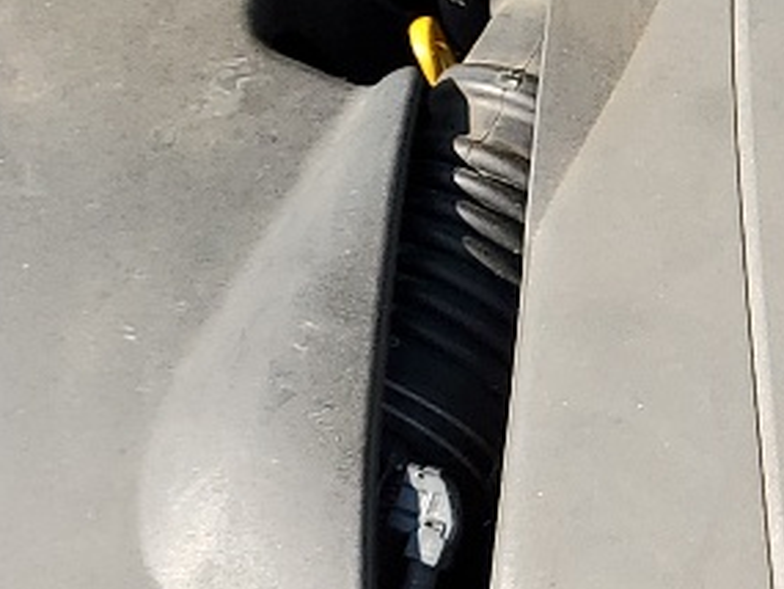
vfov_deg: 10.1
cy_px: 611
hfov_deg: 12.6
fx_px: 3308
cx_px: 1312
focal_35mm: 146
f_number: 1.5
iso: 50
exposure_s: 1/1250
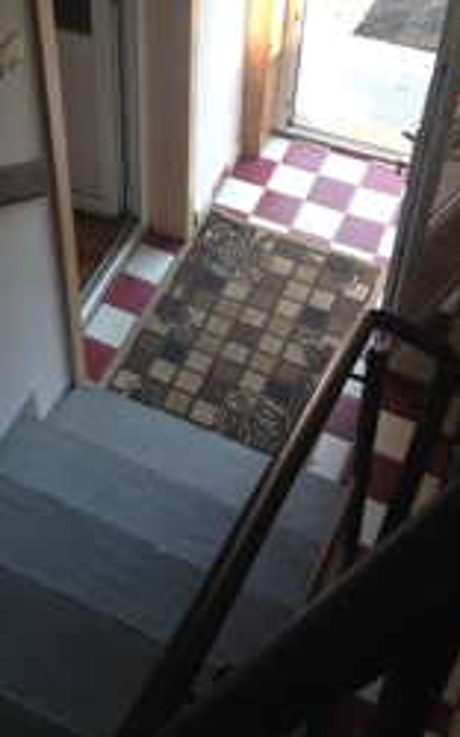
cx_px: 41
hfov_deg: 22.5
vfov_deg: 35.5
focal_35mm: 56
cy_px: 186
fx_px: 1125
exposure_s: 1/120
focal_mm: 4.12
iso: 50
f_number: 2.4
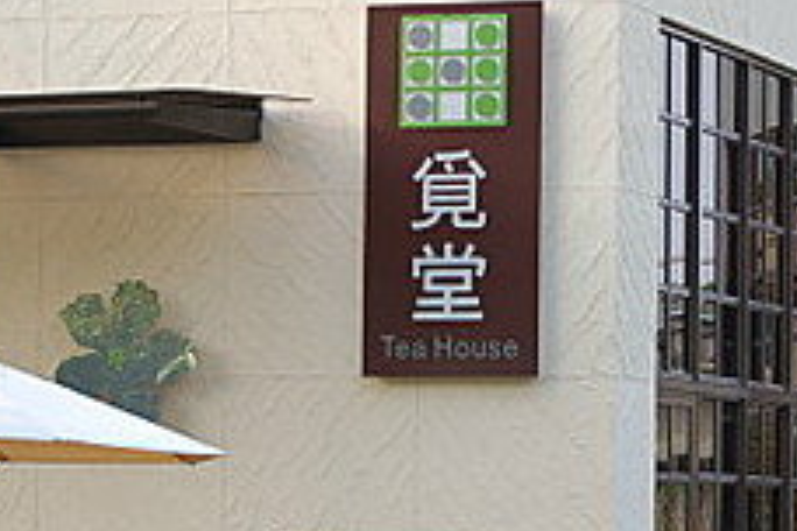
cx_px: 605
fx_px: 4009
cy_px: 341
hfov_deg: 11.3
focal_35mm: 181
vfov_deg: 7.6
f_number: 5.6
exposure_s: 1/125
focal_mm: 55
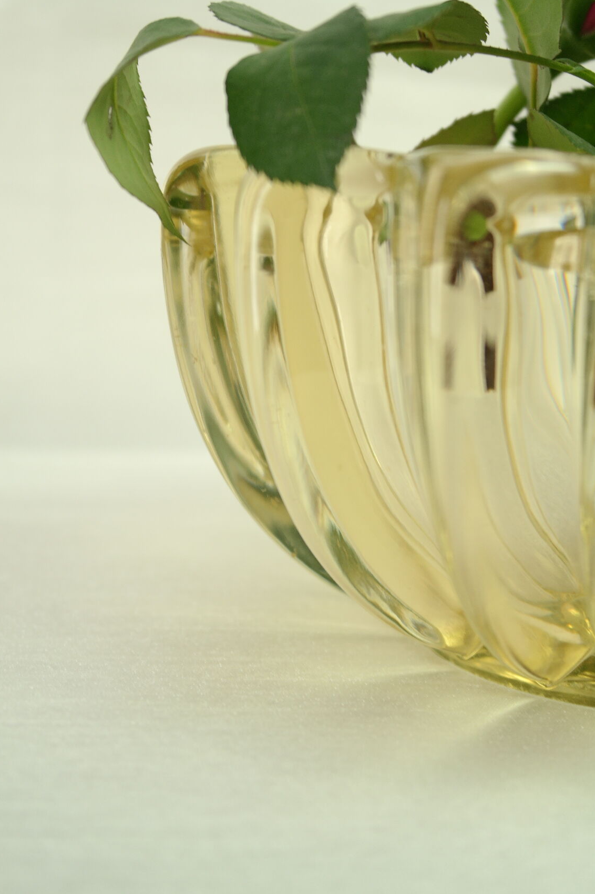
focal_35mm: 59
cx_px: 298
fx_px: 1463
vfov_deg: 33.9
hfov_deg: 23.0
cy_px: 441
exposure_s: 1/30
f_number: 5.6
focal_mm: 38
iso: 200
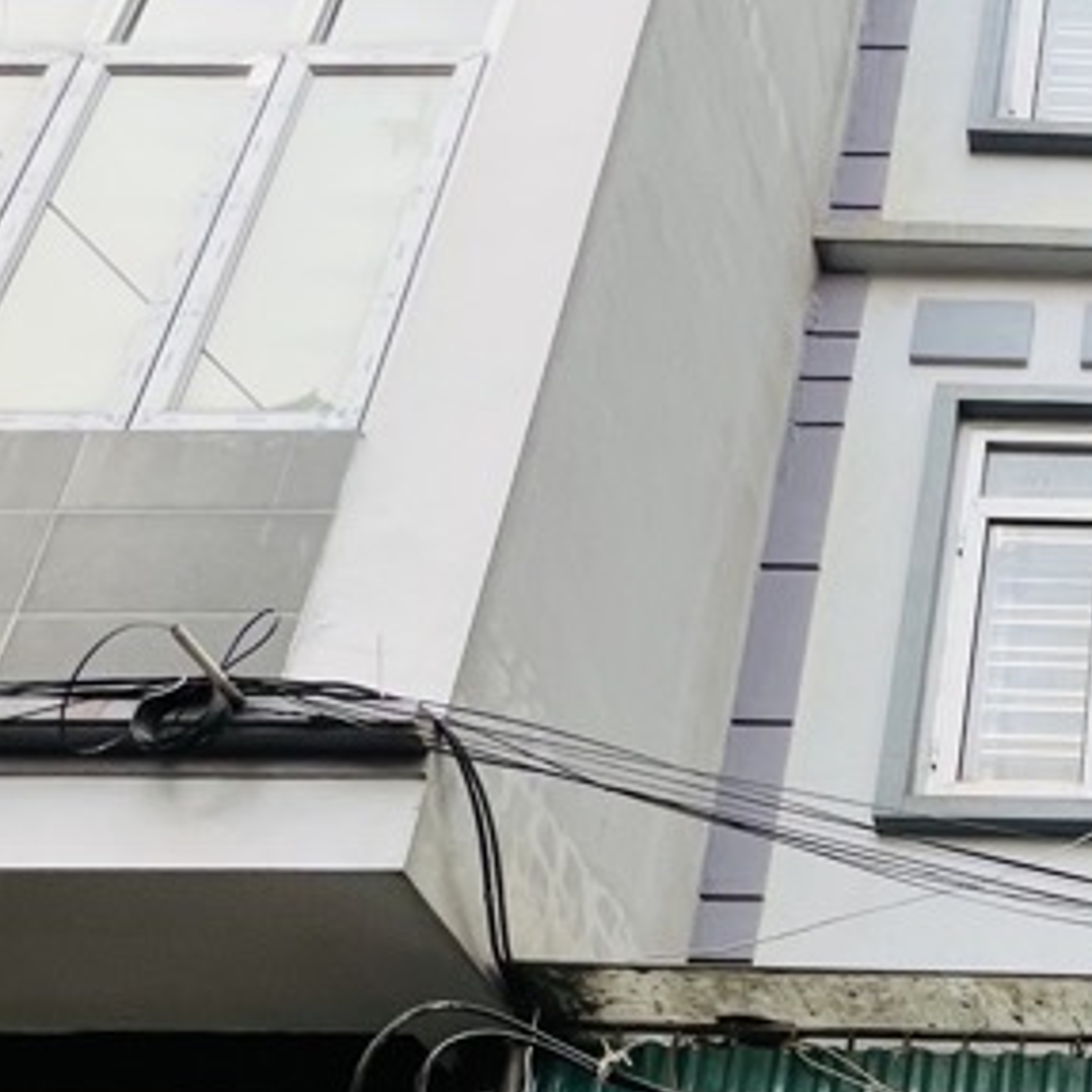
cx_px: 1332
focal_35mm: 41
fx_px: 1463
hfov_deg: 33.0
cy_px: 1476
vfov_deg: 30.5
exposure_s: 1/99
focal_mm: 1.57
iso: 80
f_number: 1.8
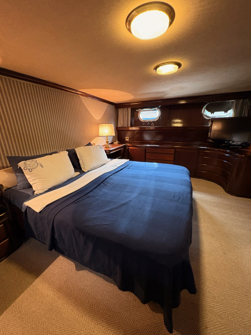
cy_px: 168
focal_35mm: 14
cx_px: 126
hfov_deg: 85.7
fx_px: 135
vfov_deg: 102.1
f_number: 2.2
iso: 640
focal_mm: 2.22
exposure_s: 1/50
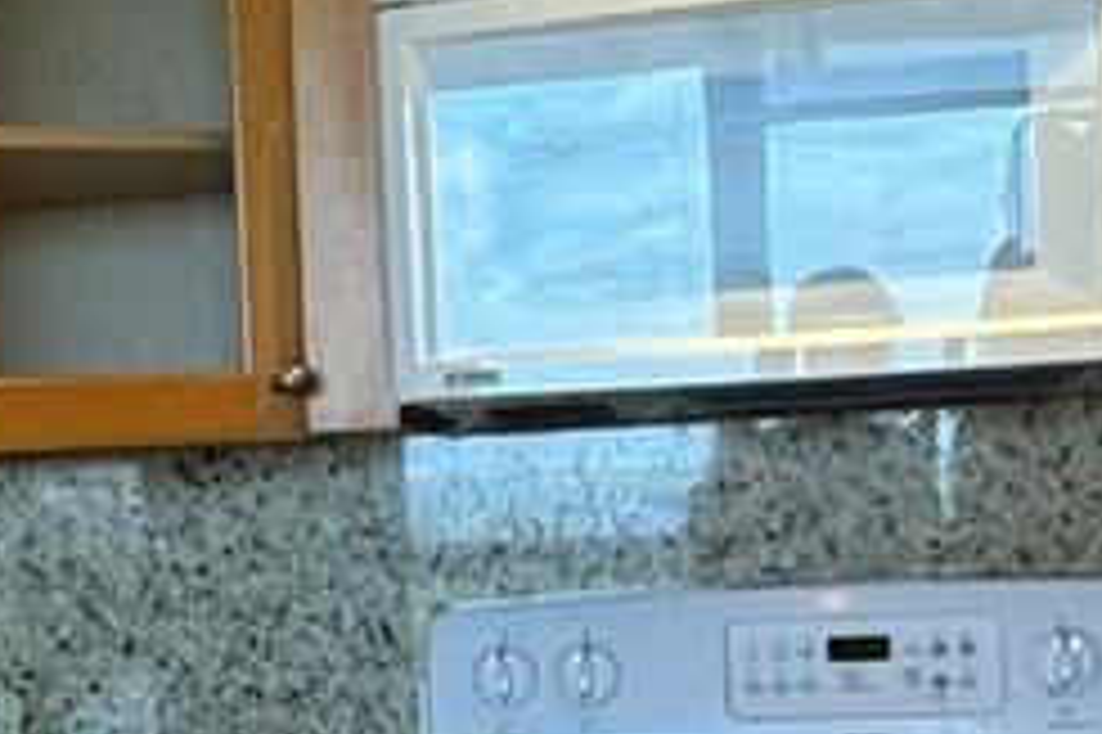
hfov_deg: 20.5
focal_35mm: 95
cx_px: -103
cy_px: 590
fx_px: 2906
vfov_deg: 14.3
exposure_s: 1/120
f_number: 2.2
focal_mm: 2.22
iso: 250
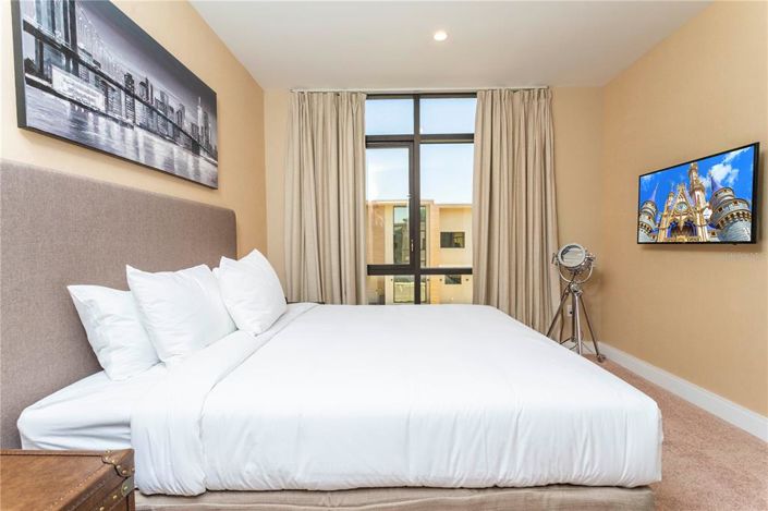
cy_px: 256
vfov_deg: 70.4
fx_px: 362
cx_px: 384
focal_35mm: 17
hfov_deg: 93.3
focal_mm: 17
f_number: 11
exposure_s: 1/100
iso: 800
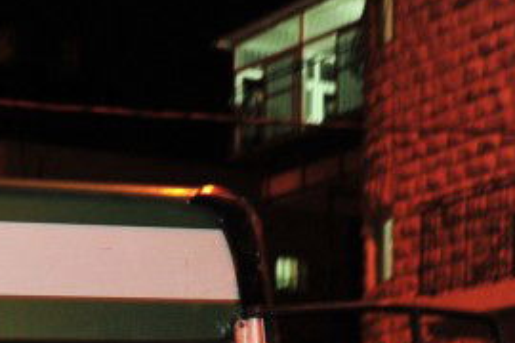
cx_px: -351
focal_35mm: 120
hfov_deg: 15.2
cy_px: 675
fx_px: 1717
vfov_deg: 10.5
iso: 1600
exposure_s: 1/80
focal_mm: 27
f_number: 4
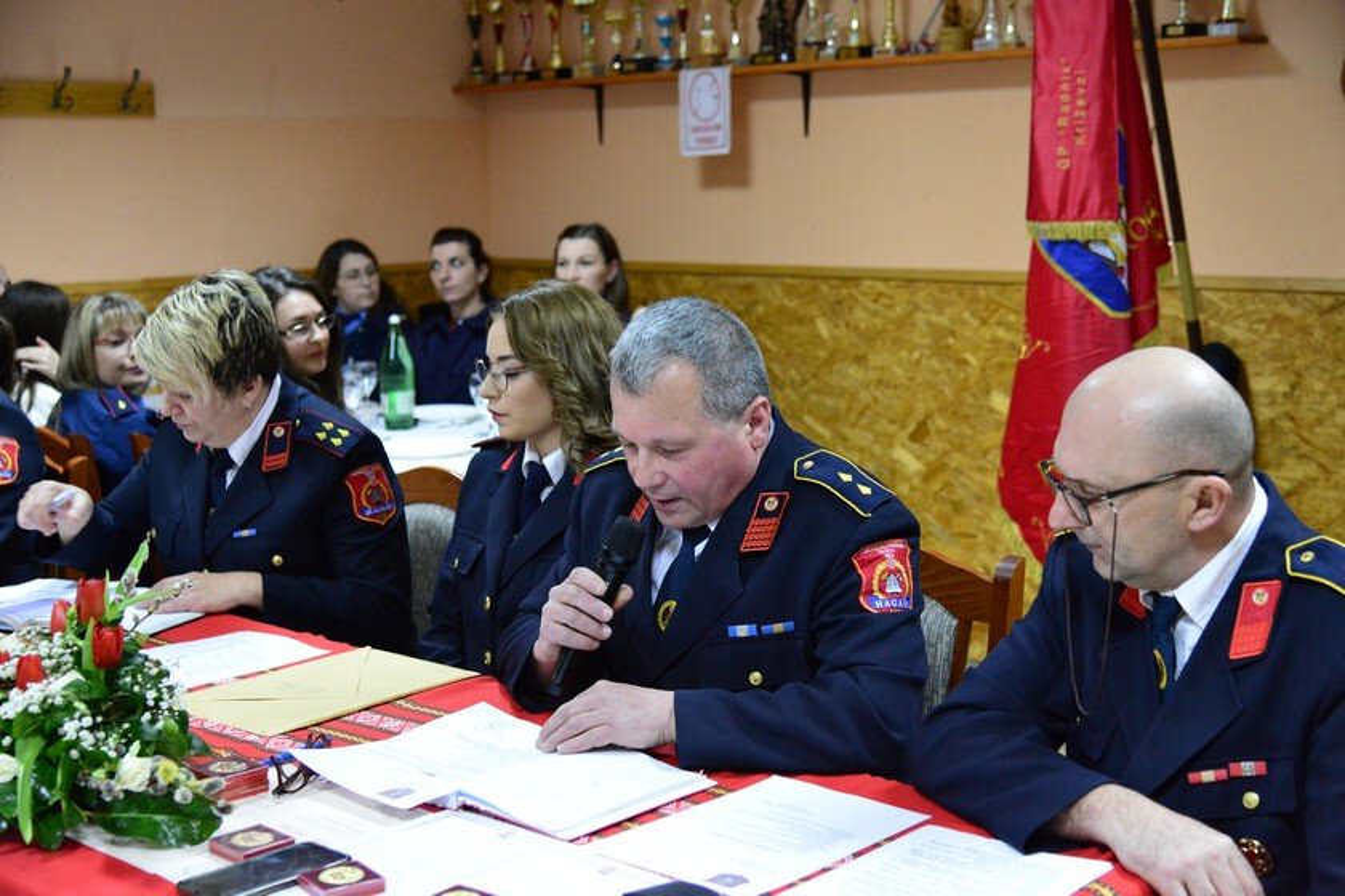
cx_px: 672
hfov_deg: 39.6
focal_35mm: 50
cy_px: 448
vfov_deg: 27.0
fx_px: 1868
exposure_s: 1/100
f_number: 4
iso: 6400
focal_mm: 50
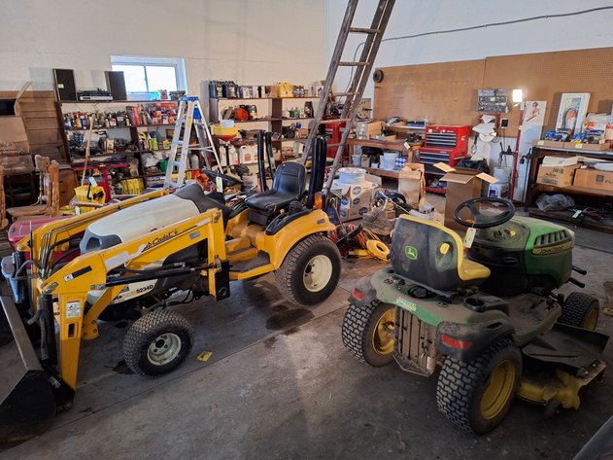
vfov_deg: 58.9
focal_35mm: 23
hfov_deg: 73.9
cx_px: 306
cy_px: 230
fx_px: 407
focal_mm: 5.54
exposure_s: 1/20
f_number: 1.8
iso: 400
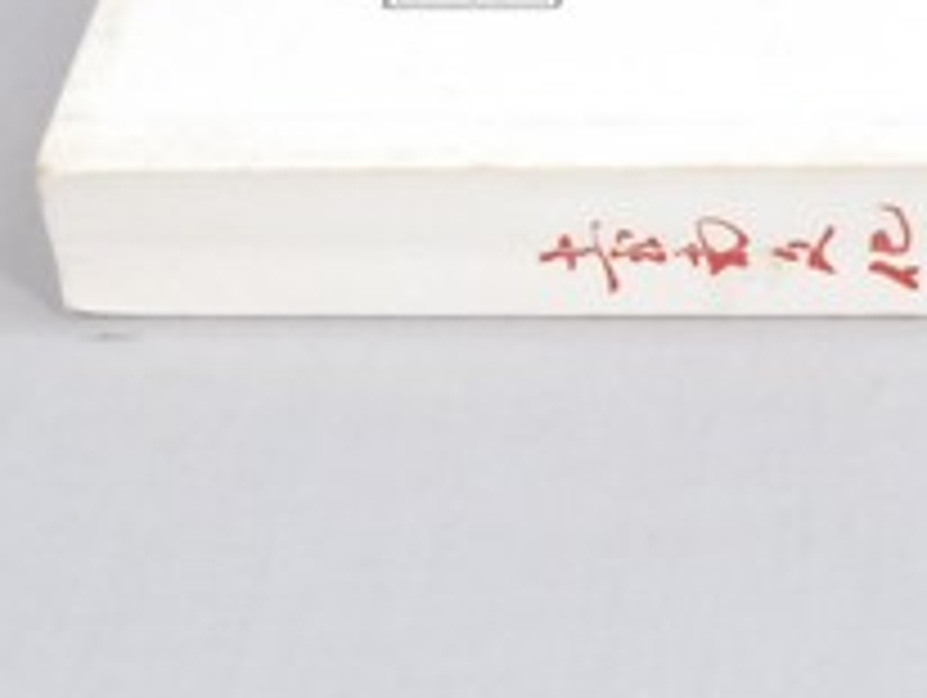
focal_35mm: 179
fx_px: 4799
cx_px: 1260
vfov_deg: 8.3
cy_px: 45
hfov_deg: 10.7
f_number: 29
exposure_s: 1/200
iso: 1600
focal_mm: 40
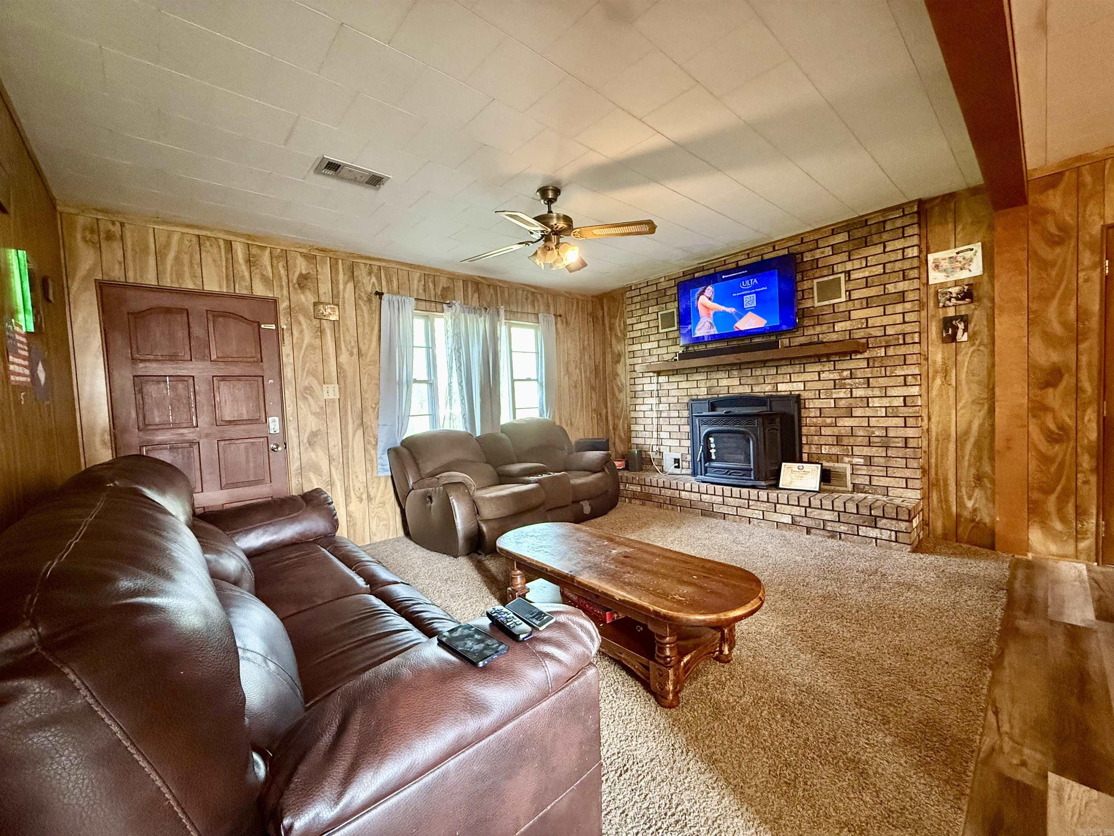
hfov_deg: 102.1
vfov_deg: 85.7
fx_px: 451
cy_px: 418
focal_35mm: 14
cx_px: 557
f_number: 2.2
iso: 800
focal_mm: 2.22
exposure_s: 1/60
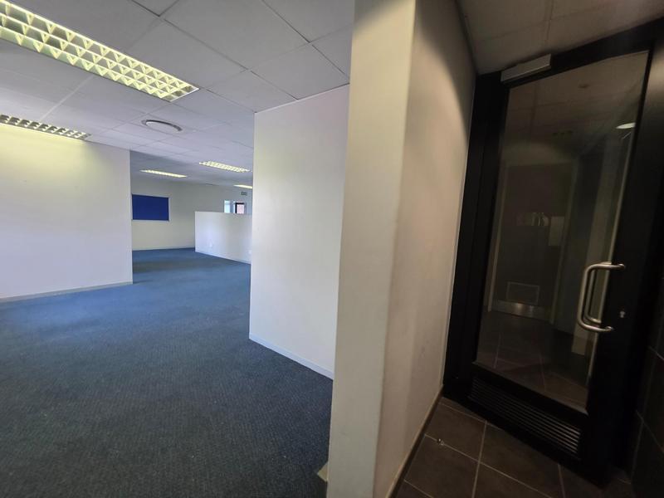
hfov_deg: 106.2
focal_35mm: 13
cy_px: 249
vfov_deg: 89.9
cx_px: 332
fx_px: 249
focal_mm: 2.2
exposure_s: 1/50
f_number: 1.9
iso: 200
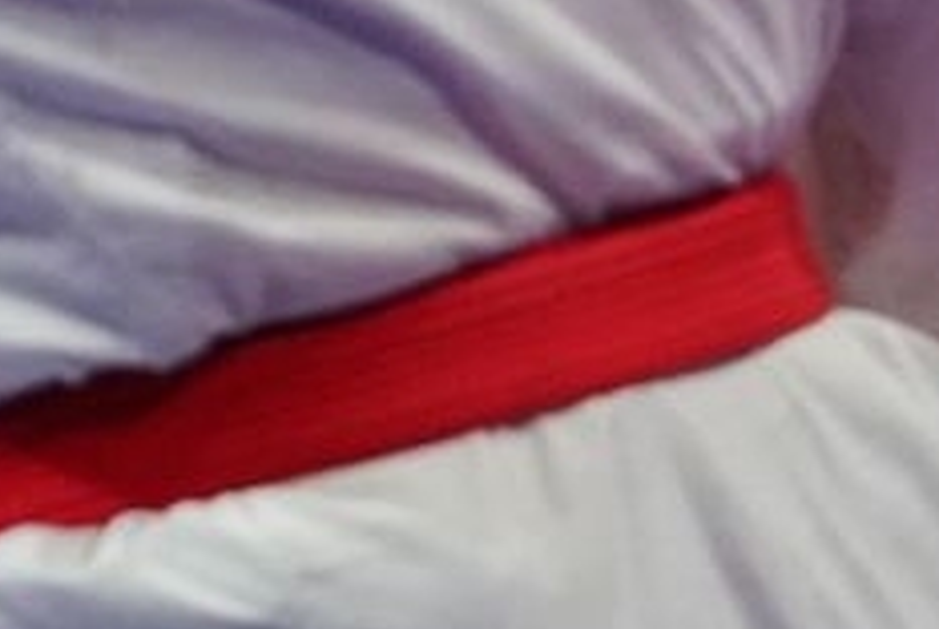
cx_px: 2176
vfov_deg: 0.9
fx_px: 40271
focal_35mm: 1542
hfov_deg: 1.3
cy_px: -980
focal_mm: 200
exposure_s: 1/1000
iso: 4000
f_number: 2.8
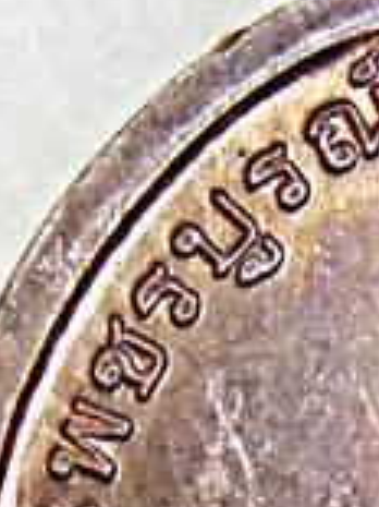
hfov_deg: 6.0
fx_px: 3567
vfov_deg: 8.0
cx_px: 565
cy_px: 608
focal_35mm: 244
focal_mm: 12.8
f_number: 3.7
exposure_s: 1/60
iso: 80
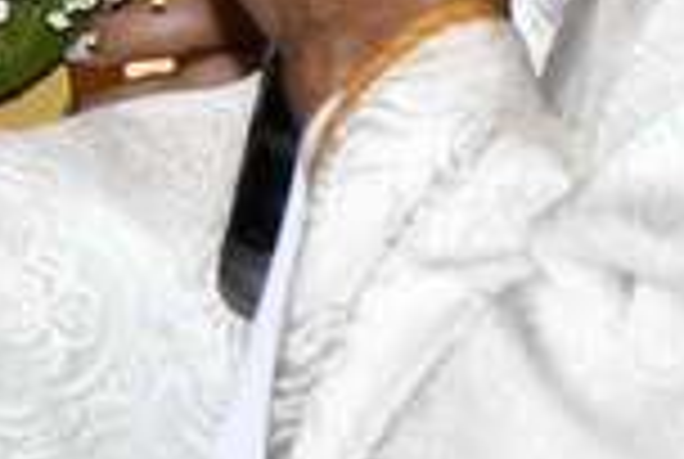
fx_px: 13935
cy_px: -536
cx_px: -554
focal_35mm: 732
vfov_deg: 1.9
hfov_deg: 2.8
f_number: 5
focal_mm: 62
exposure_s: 1/60
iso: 1250
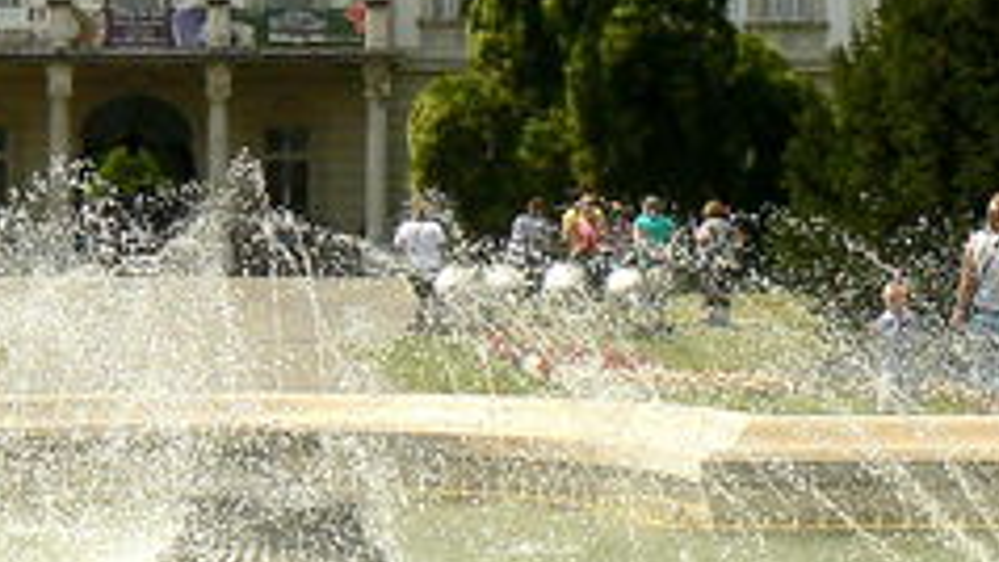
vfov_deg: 9.2
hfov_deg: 16.1
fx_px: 3497
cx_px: 143
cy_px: 151
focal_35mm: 132
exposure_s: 1/400
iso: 80
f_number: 8
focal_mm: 6
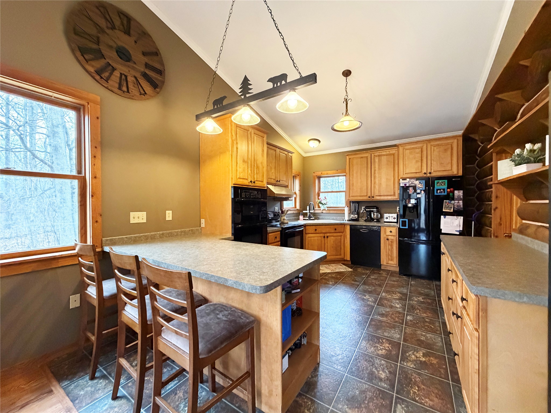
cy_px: 206
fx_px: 223
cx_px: 276
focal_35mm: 14
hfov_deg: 102.1
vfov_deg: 85.7
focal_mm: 2.22
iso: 800
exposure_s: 1/60
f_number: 2.2
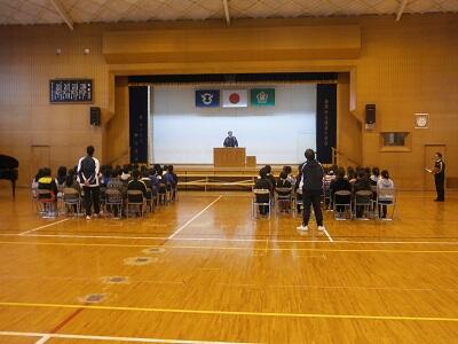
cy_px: 172
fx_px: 476
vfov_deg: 39.7
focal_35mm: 36
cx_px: 229
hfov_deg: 51.4
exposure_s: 1/20
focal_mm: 6.4
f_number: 3.1
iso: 200
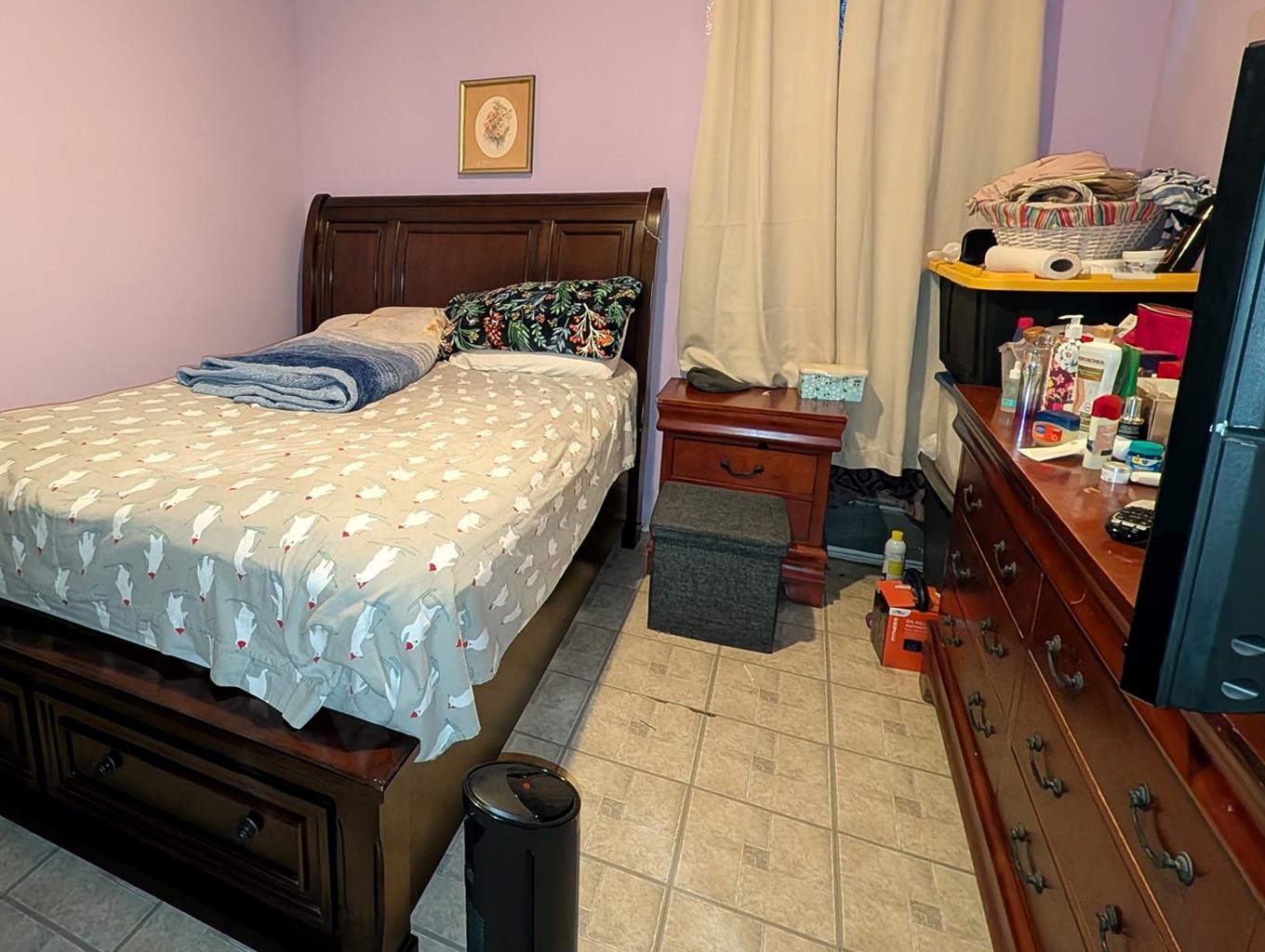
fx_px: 659
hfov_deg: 84.6
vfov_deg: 71.0
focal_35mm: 18
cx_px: 420
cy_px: 383
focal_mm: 2.02
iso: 1140
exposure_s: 1/30.3
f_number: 1.7
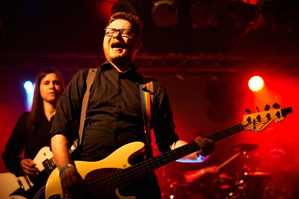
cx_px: 150
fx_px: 581
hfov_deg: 28.8
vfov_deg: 19.5
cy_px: 100
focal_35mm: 70
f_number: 2.8
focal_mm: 70
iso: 12800
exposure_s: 1/250
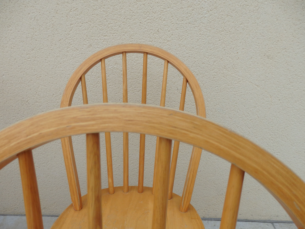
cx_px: 152
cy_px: 114
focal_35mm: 25
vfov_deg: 54.9
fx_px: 220
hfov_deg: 69.4
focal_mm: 4.5
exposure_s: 1/500
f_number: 3
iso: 125
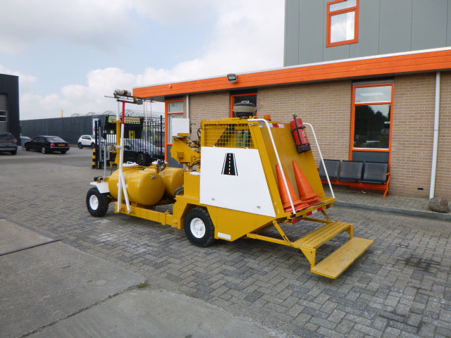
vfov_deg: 54.9
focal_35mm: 25
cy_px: 169
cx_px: 226
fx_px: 326
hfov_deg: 69.4
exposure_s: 1/400
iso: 100
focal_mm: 4.5
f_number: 3.9
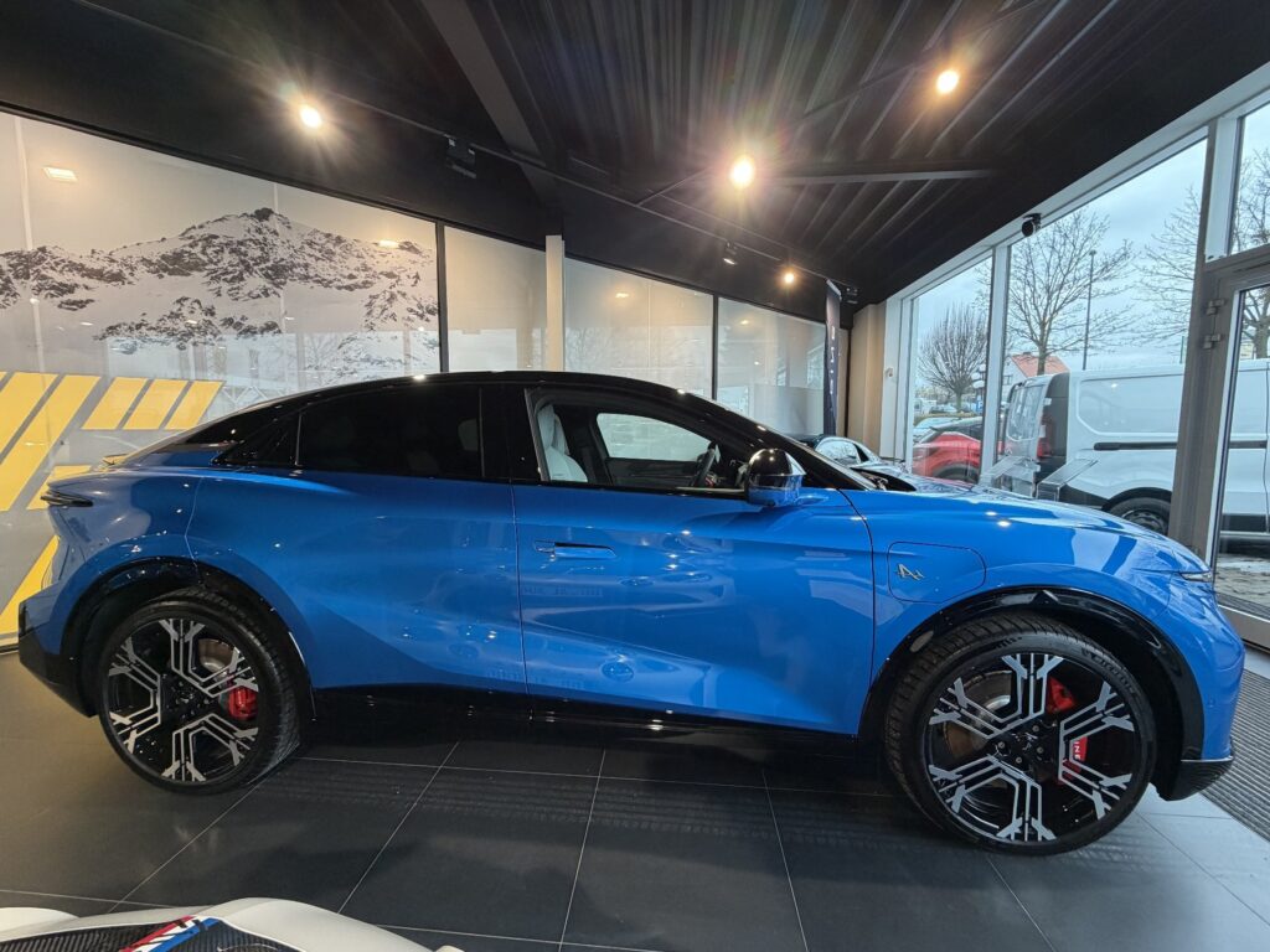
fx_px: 514
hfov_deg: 102.1
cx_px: 635
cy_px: 476
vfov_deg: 85.7
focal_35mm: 14
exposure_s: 1/100
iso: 250
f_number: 2.2
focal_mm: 2.22
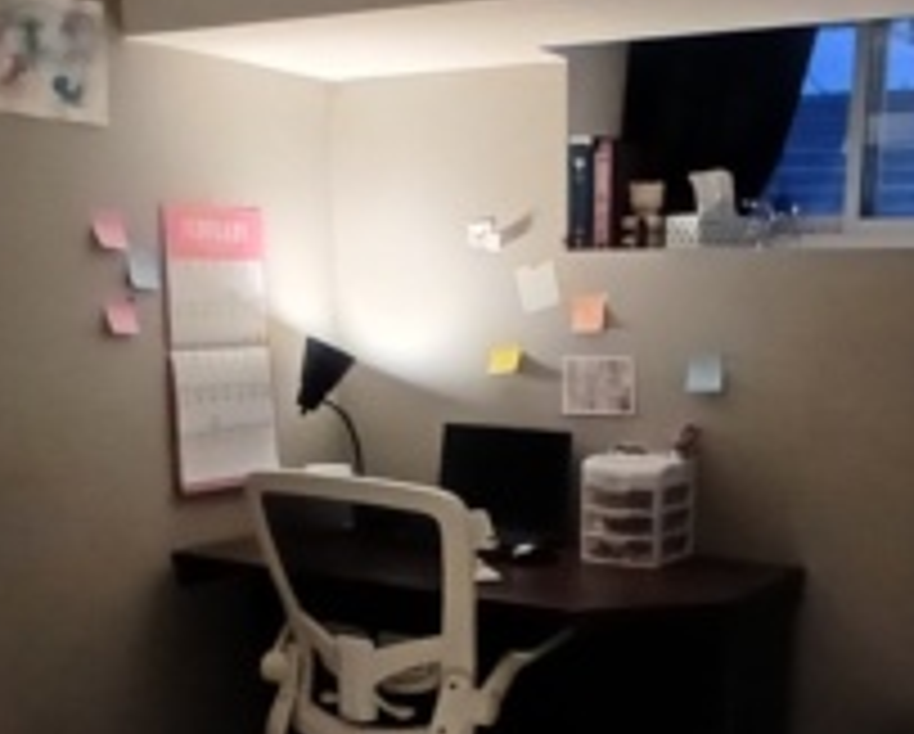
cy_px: 563
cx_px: 576
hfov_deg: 37.7
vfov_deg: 30.3
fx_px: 1327
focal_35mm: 49
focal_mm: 1.4
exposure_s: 1/24
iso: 640
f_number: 2.2
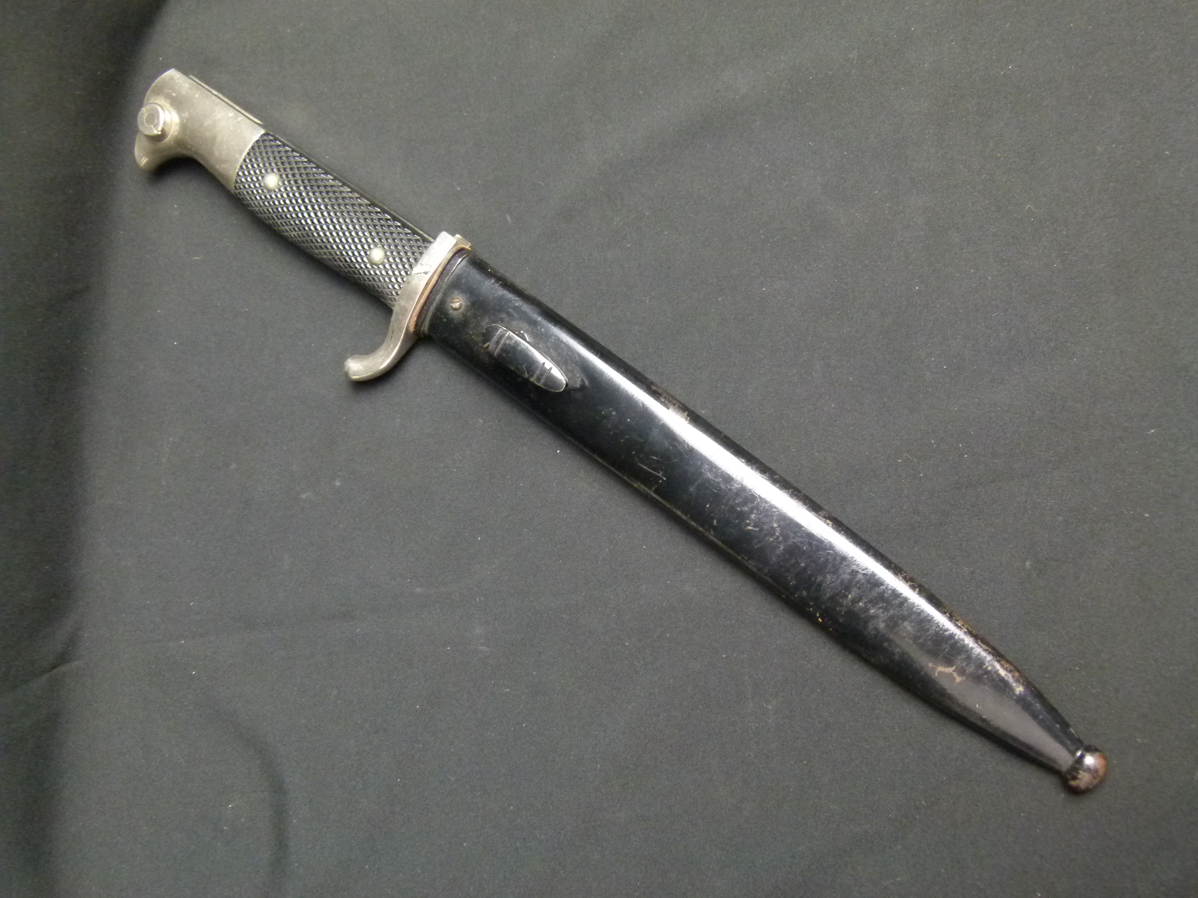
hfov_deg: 56.8
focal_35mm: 32
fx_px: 1107
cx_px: 599
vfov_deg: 44.2
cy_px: 449
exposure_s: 1/13
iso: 400
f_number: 3
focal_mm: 5.8
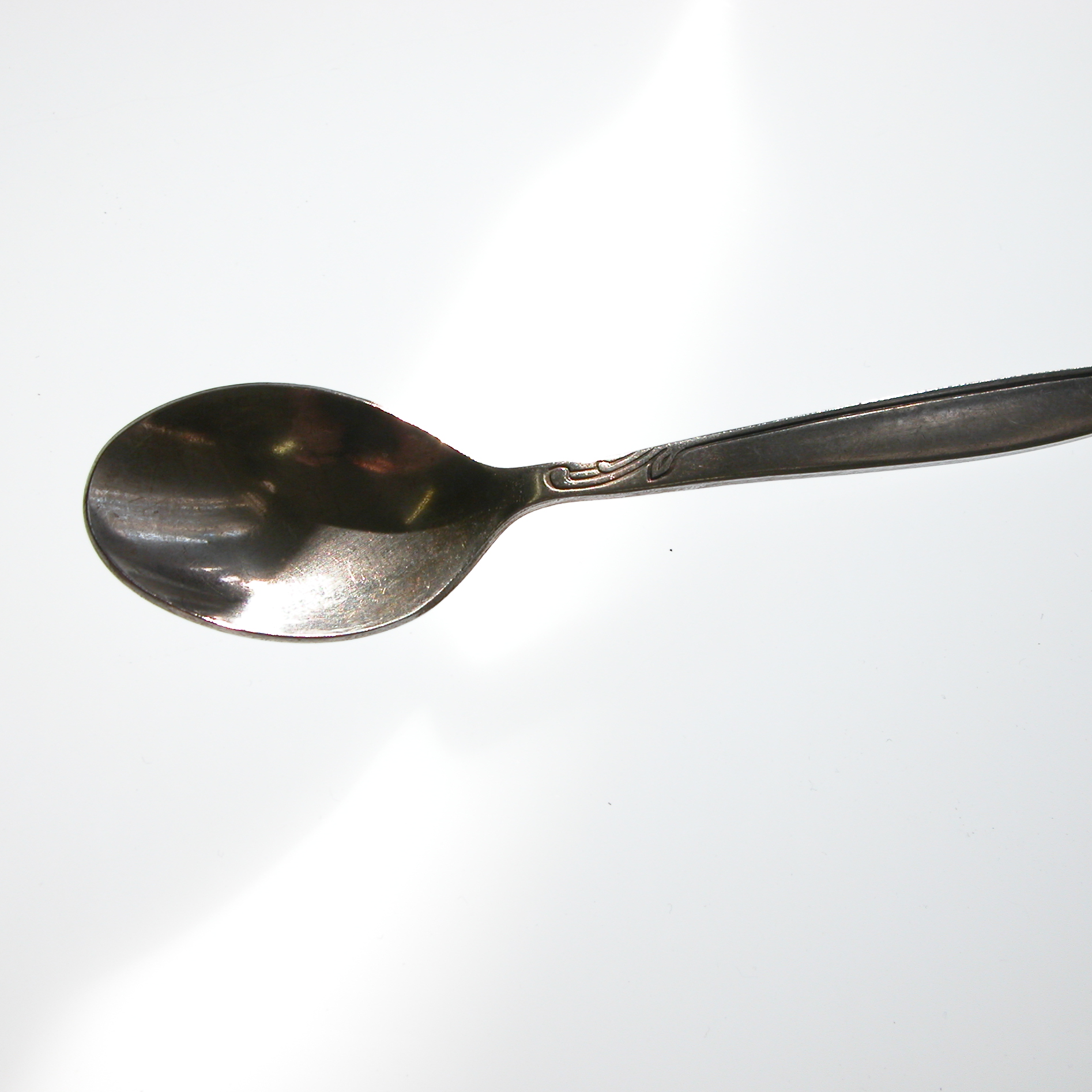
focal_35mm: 43
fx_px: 1535
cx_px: 510
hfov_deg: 39.2
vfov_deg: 39.2
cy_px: 549
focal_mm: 9.5
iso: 100
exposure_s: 1/125
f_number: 5.1
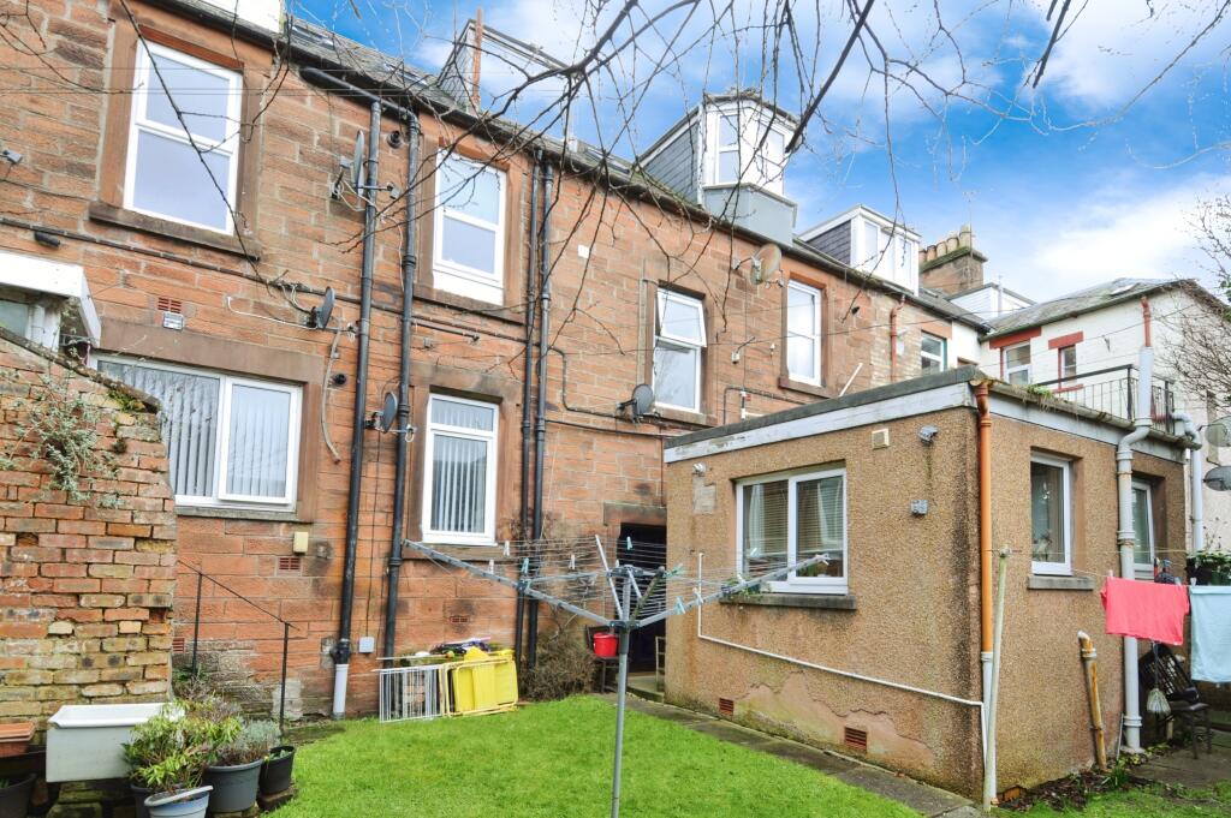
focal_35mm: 18
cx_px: 616
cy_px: 409
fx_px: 615
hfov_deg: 90.0
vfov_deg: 67.3
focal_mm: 12
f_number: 7.1
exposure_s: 1/25
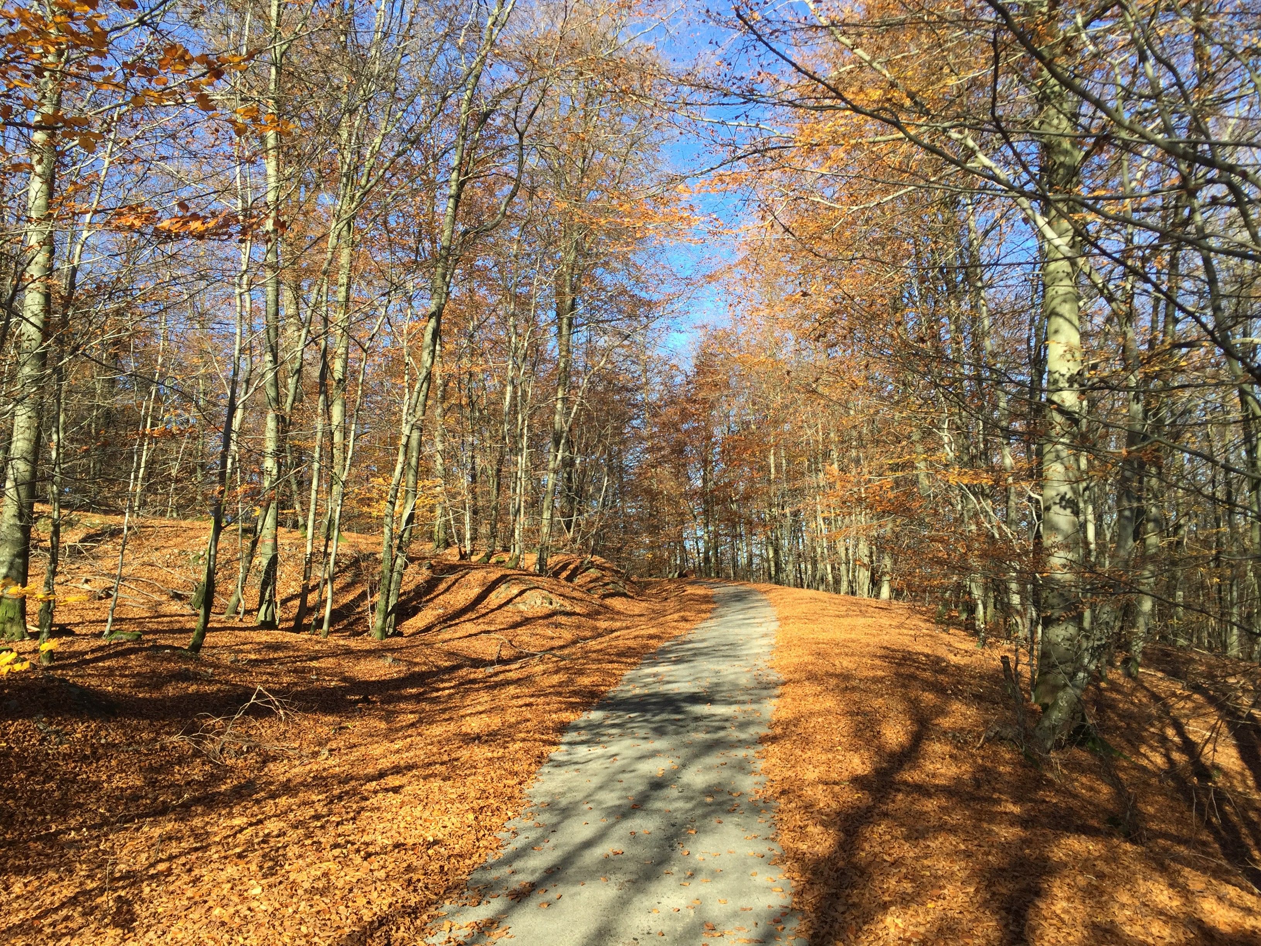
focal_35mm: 29
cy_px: 473
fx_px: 1056
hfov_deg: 61.7
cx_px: 630
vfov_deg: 48.2
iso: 32
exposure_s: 1/514
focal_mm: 4.15
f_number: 2.2
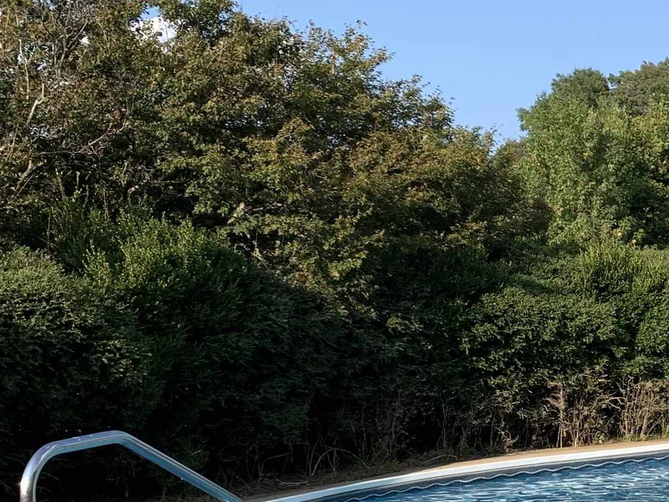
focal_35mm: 73
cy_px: 367
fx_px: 1411
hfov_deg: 24.5
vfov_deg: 20.0
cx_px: 773
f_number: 1.8
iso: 25
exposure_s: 1/1490
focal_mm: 4.25
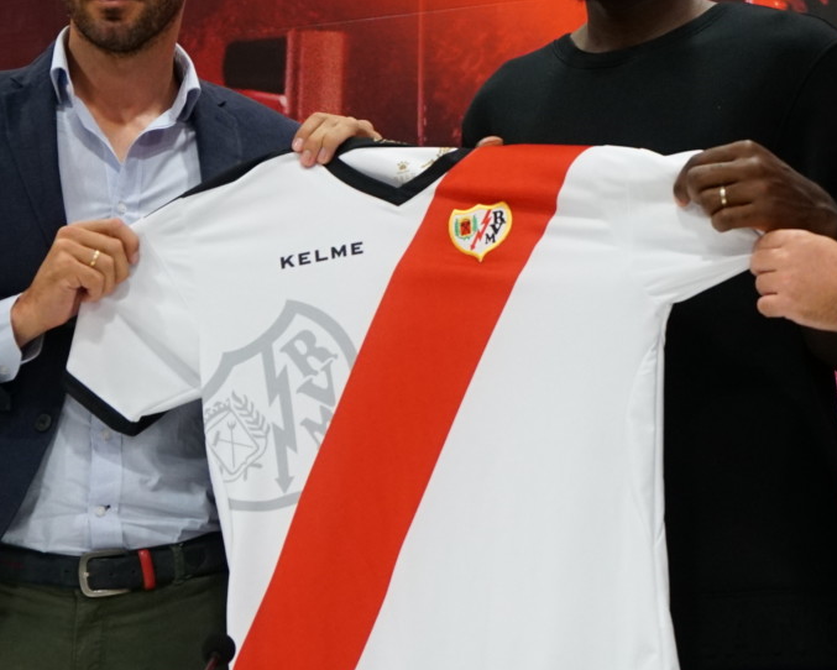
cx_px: 631
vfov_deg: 15.1
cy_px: 266
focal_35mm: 102
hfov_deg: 18.7
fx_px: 2527
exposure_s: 1/160
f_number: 4
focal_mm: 48
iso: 3200
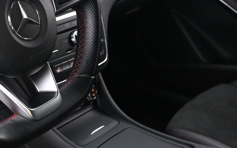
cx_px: 12
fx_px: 459
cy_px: 42
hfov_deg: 27.6
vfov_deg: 18.3
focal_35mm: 71
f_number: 3.5
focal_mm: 16
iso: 2200
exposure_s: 1/25
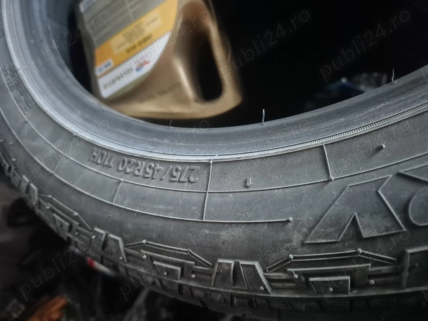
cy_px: 160
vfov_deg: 58.9
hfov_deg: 73.9
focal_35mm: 23
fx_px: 284
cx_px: 214
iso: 2000
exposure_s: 1/50
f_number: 1.8
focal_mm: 5.4
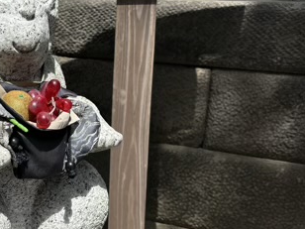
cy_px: 127
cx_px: 21
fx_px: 520
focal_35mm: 59
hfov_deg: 31.0
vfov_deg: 24.8
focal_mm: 5.96
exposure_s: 1/2398
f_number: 1.6
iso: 50
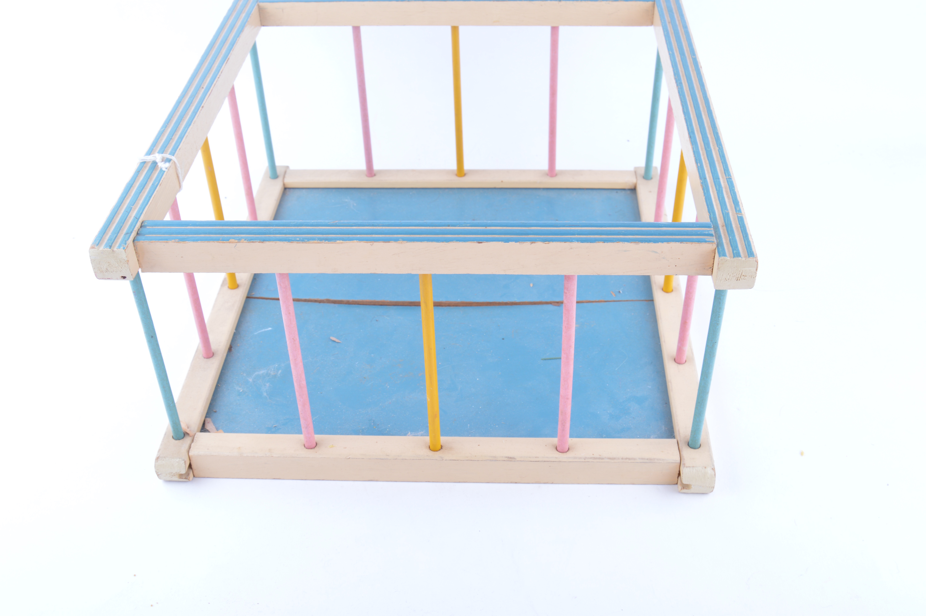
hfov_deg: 49.6
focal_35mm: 39
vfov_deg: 34.1
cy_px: 308
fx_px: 1002
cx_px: 463
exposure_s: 1/25
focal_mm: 26
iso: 100
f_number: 9
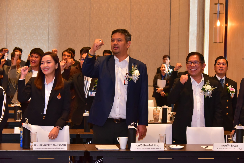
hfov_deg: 22.6
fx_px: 610
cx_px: 122
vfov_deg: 15.2
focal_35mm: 90
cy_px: 82
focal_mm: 90
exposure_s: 1/200
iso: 5000
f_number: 6.3
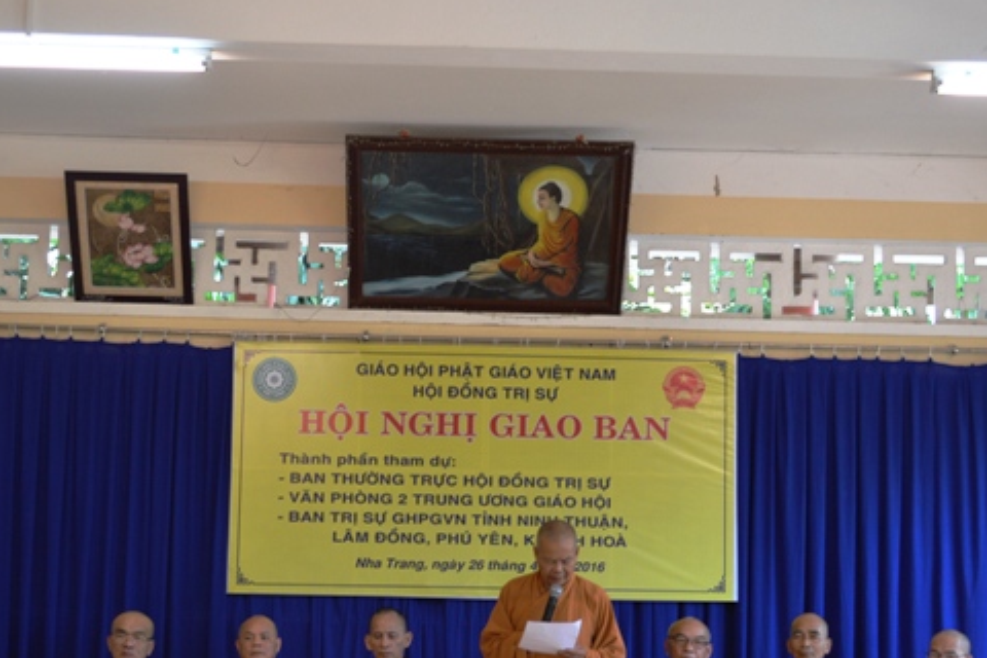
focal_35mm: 68
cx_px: 487
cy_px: 417
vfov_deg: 20.0
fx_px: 1864
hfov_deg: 29.7
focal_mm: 34
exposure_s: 1/40
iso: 400
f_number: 5
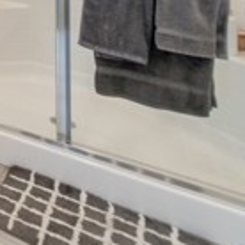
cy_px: -119
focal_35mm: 55
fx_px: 440
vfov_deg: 24.5
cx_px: -238
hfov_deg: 19.3
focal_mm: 14
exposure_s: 1/250
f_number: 3.2
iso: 400
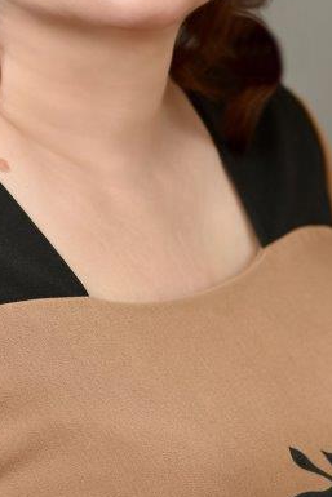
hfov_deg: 6.1
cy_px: 89
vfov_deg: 9.1
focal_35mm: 226
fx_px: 3123
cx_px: 98
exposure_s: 1/160
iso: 100
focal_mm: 85
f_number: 3.5
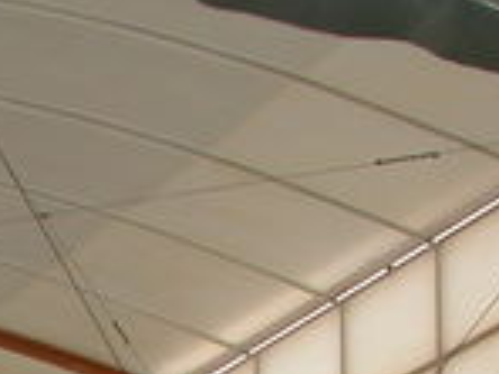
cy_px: 788
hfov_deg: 10.1
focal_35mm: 189
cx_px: -239
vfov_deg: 7.5
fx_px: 2724
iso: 100
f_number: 3.2
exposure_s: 1/56.8
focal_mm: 8.9
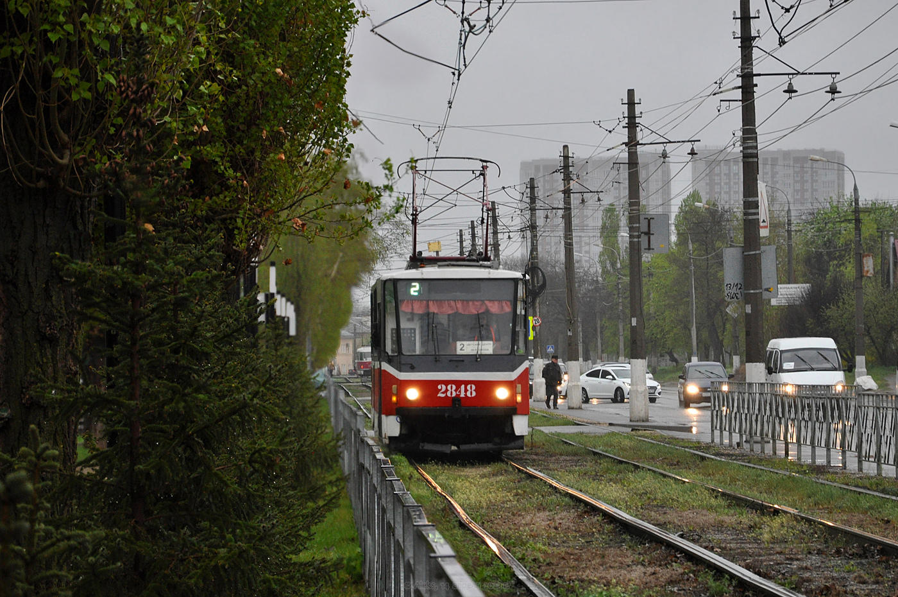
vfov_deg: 8.7
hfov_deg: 13.1
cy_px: 298
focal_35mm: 158
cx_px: 449
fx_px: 3924
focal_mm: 105
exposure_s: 1/125
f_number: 5.6
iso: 800
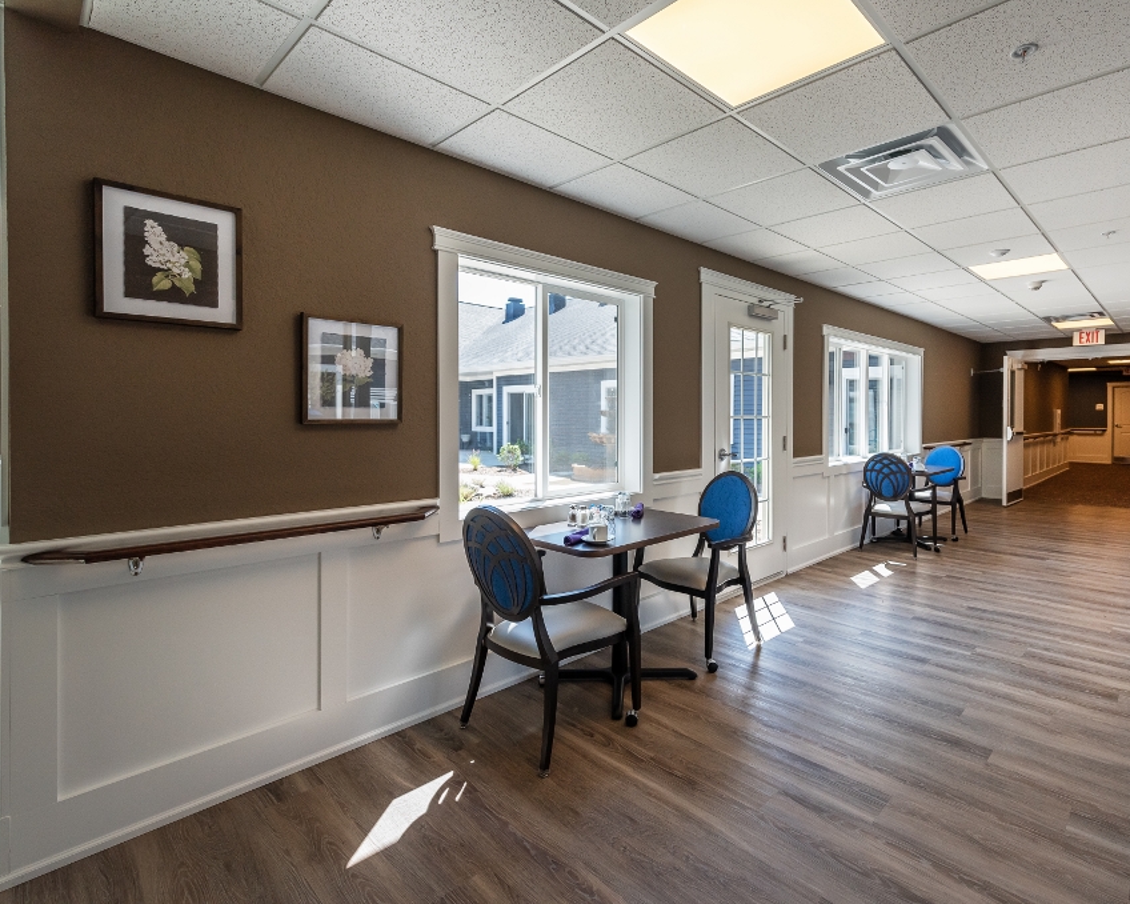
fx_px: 568
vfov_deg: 77.0
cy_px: 450
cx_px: 664
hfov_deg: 88.8
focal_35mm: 17
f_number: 4.5
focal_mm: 15
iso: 800
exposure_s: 1/800
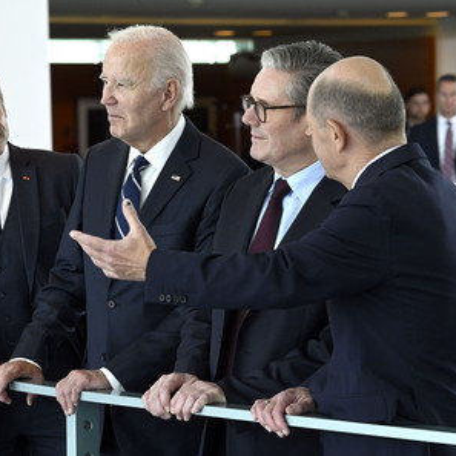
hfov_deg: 11.3
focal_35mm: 155
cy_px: 227
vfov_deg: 11.3
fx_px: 2310
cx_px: 193
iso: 4000
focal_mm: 120
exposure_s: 1/640
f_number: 7.1
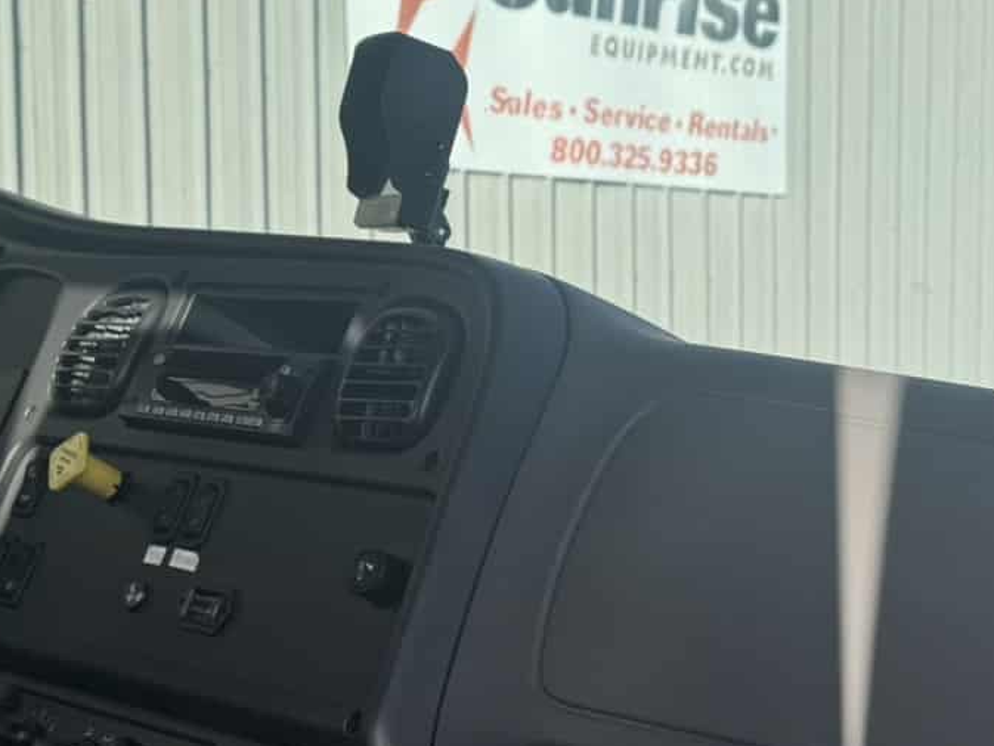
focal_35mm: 73
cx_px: 520
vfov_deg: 20.1
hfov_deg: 26.7
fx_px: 2097
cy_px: 483
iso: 80
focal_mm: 6.76
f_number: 1.78
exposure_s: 1/2959
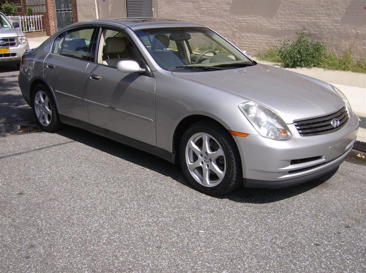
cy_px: 136
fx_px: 401
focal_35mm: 38
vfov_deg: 37.6
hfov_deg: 49.1
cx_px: 183
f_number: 4.8
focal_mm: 6.4
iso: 100
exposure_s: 1/568
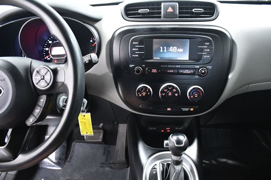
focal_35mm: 27
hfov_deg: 67.4
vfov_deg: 47.9
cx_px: 136
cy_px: 90
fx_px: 203
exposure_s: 1/50
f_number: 3.5
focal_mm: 18
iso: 2500
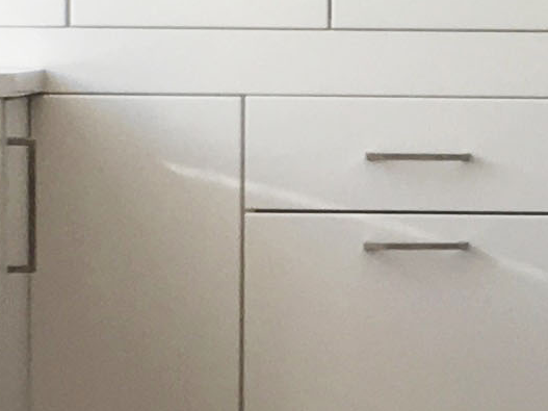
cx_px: 484
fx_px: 3514
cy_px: 331
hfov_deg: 8.9
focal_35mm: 222
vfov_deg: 6.7
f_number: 2.2
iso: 40
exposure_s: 1/120
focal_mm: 4.15
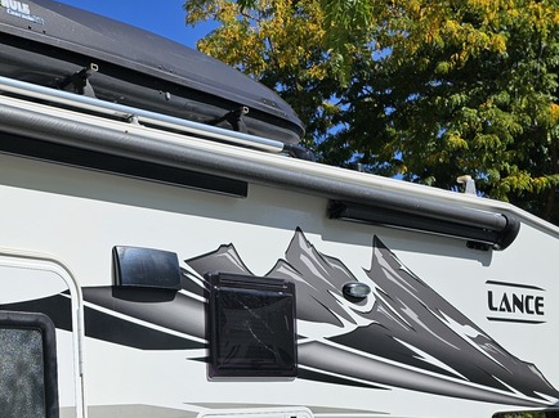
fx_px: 855
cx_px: 66
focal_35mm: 53
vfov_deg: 25.6
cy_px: 454
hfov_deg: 34.4
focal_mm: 6.3
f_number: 1.7
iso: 10
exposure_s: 1/1245
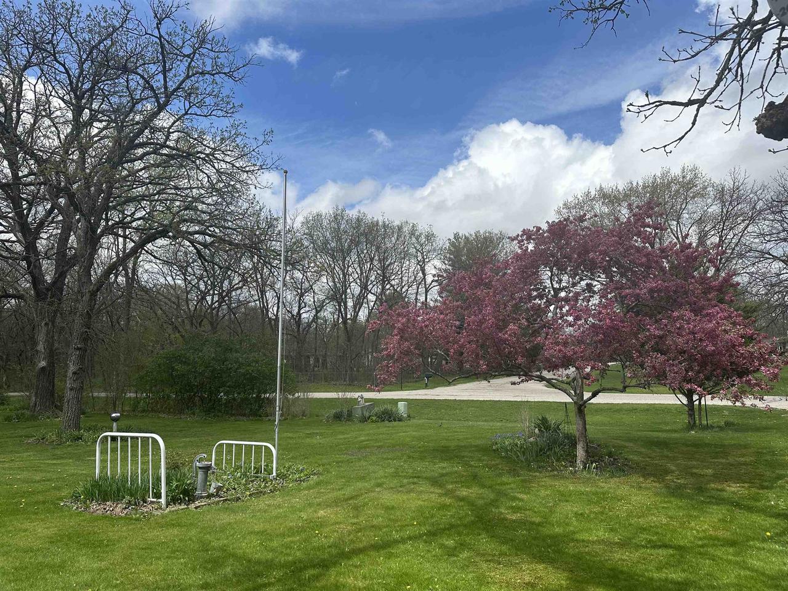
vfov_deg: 56.8
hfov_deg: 71.6
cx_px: 394
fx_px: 546
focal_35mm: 24
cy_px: 296
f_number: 1.78
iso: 80
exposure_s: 1/4762
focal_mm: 6.86
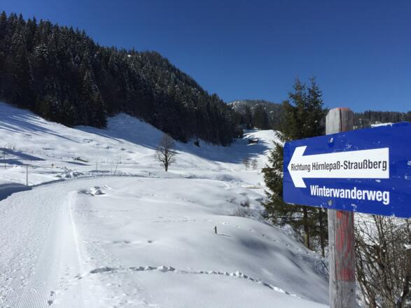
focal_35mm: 29
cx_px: 206
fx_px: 344
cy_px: 154
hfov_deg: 61.7
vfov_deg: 48.2
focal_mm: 4.15
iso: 32
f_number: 2.2
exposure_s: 1/5650
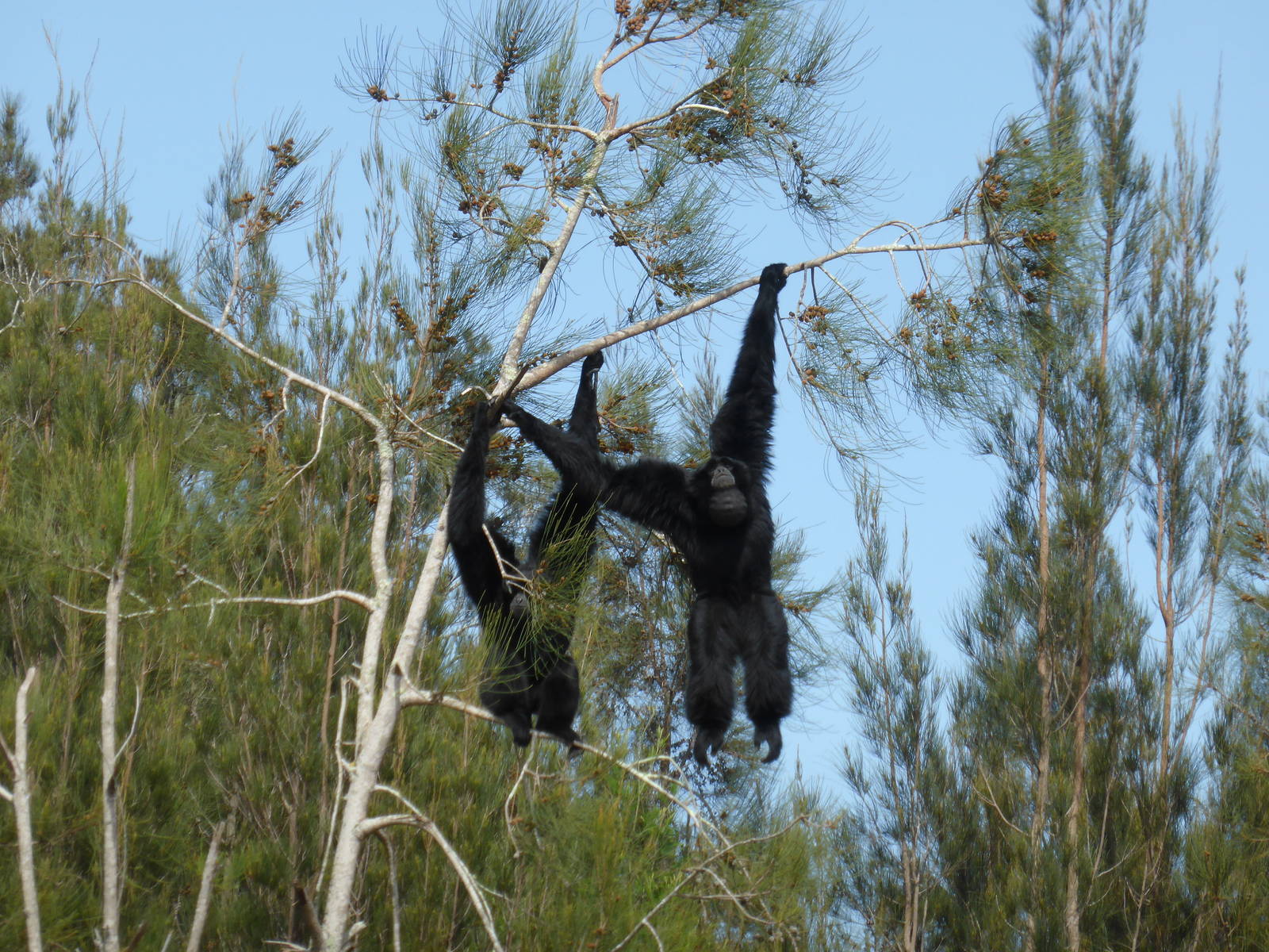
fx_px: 10705
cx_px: 634
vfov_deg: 5.1
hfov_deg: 6.8
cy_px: 476
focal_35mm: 292
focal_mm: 47.3
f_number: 5.8
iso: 100
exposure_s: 1/320
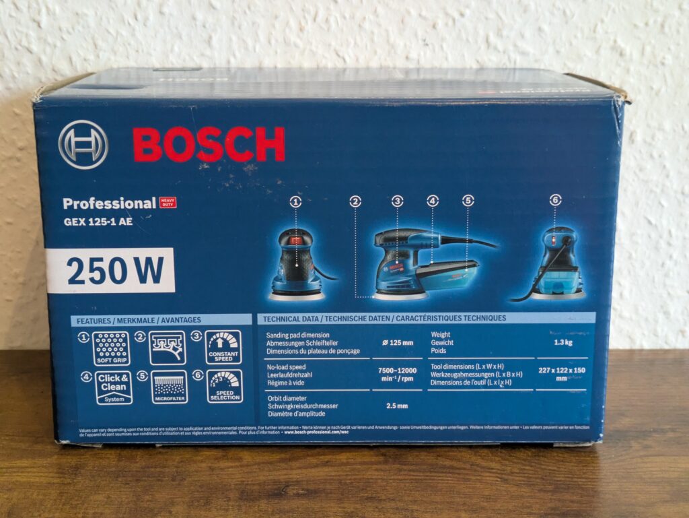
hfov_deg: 37.5
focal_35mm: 51
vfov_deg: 28.6
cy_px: 259
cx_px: 344
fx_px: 1016
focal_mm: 5.43
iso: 629
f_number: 1.89
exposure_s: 1/25
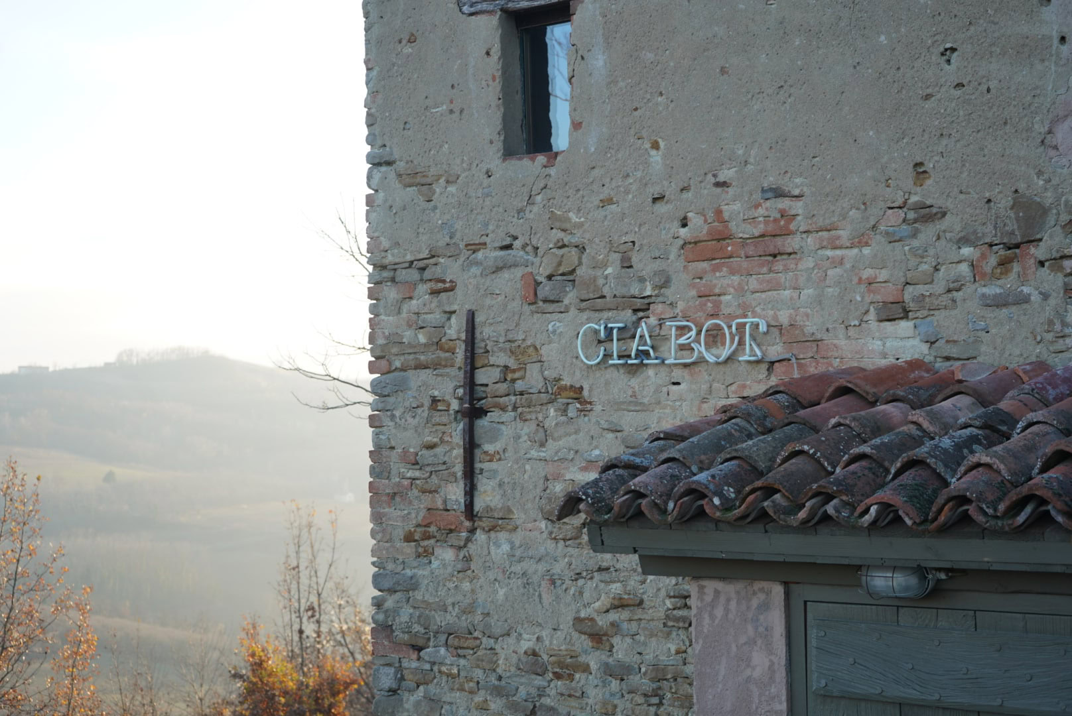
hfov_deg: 32.4
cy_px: 358
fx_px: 1847
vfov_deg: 21.9
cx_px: 536
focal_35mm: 62
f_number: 5.6
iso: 125
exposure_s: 1/80
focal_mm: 62
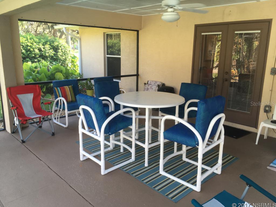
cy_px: 104
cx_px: 138
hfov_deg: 61.7
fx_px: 231
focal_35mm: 29
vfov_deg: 48.2
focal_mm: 4.15
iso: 32
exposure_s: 1/60
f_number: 2.2
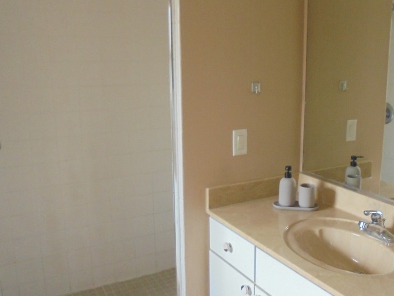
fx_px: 421
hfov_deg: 49.6
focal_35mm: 37
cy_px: 150
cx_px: 250
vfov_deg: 38.7
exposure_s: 1/40
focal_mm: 4.6
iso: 400
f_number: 3.5
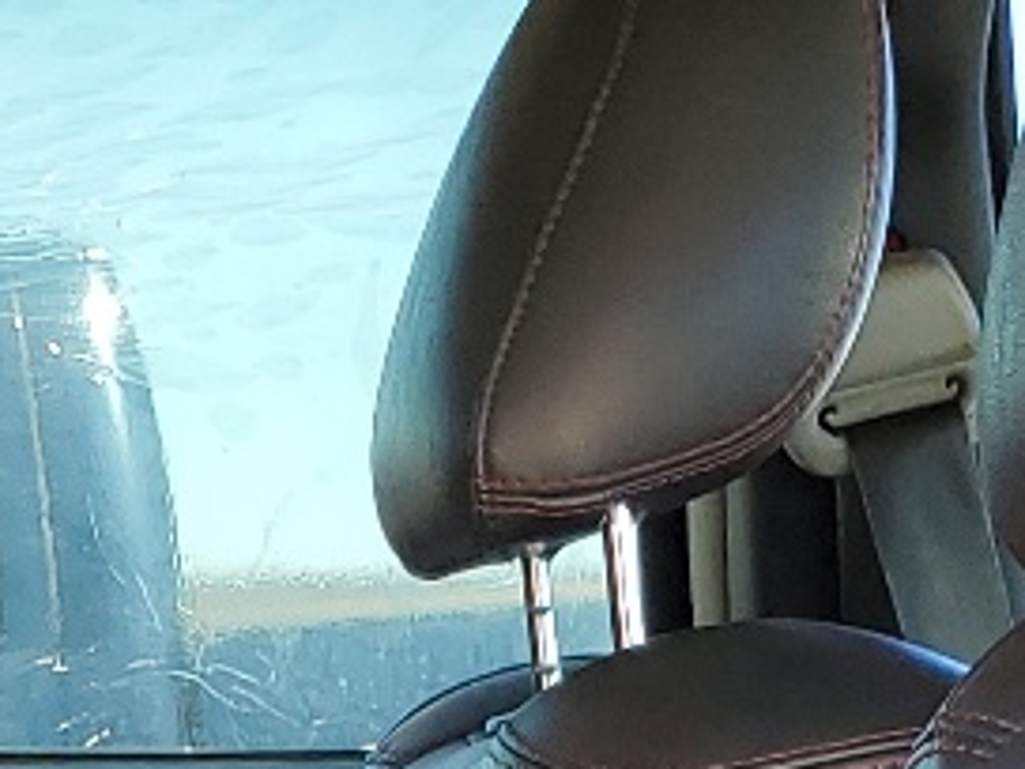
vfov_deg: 8.4
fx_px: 4530
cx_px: 464
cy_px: 2145
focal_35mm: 153
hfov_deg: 12.9
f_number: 1.5
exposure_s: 1/139
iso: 50
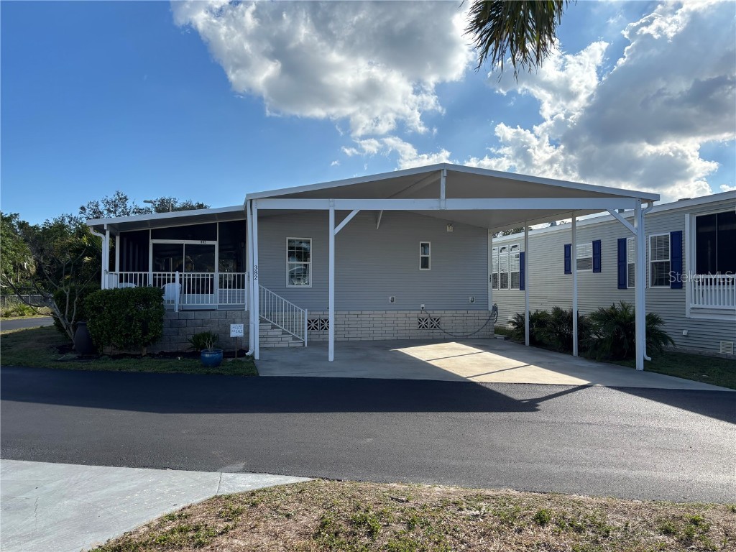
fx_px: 553
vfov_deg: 53.1
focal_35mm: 26
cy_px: 276
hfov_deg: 67.3
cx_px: 368
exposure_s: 1/3650
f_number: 1.6
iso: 50
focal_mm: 5.96
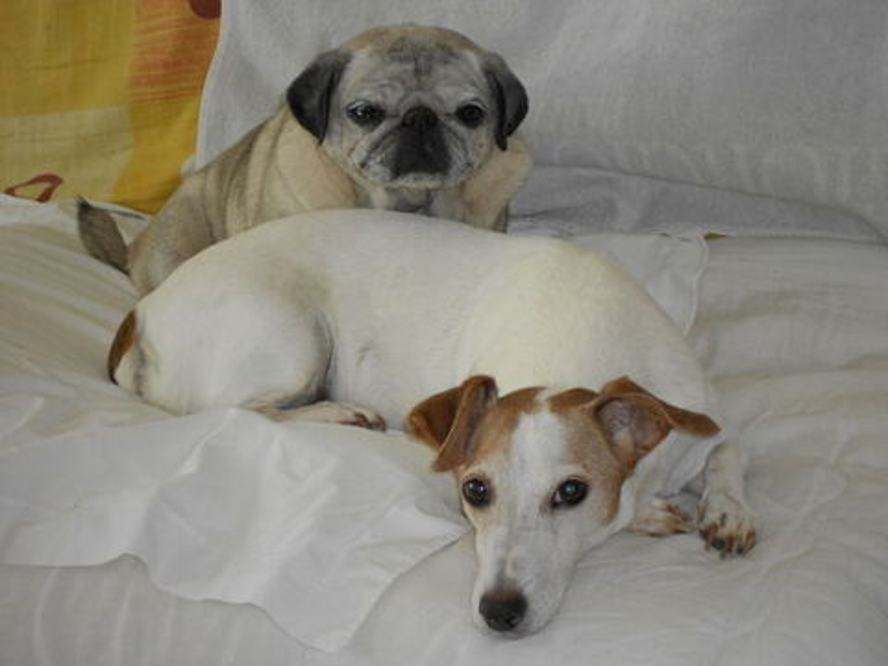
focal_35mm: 130
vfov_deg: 11.4
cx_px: 444
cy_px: 333
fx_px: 3335
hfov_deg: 15.2
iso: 320
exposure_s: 1/60
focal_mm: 23
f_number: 6.5
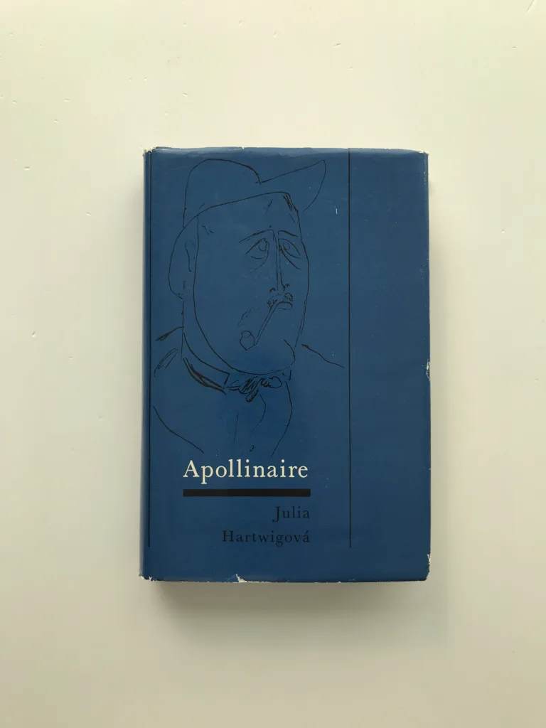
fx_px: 589
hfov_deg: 49.7
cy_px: 364
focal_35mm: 28
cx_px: 273
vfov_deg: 63.4
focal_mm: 3.99
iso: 20
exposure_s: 1/451
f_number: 1.8
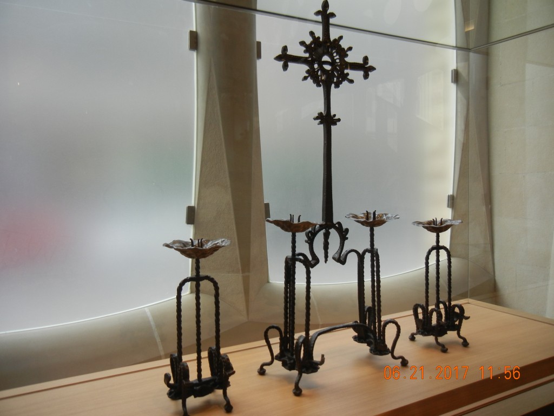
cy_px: 208
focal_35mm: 30
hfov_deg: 60.0
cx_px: 277
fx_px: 480
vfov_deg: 46.8
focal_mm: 5.4
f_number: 3.5
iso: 160
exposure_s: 1/87.6
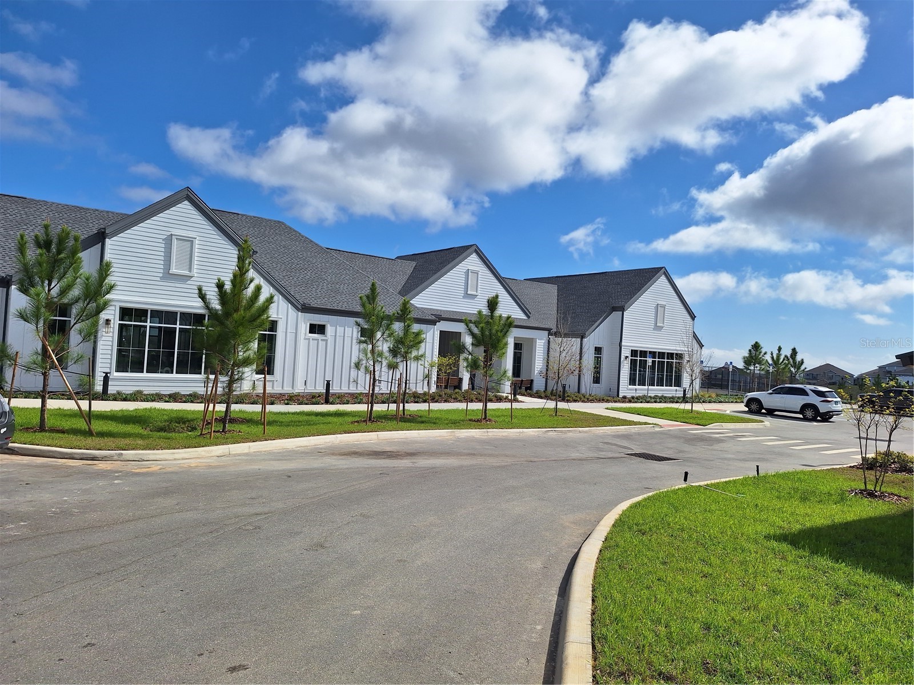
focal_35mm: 23
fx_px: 607
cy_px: 342
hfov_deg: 73.9
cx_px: 457
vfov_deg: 58.9
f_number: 1.8
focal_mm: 5.54
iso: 40
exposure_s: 1/6173
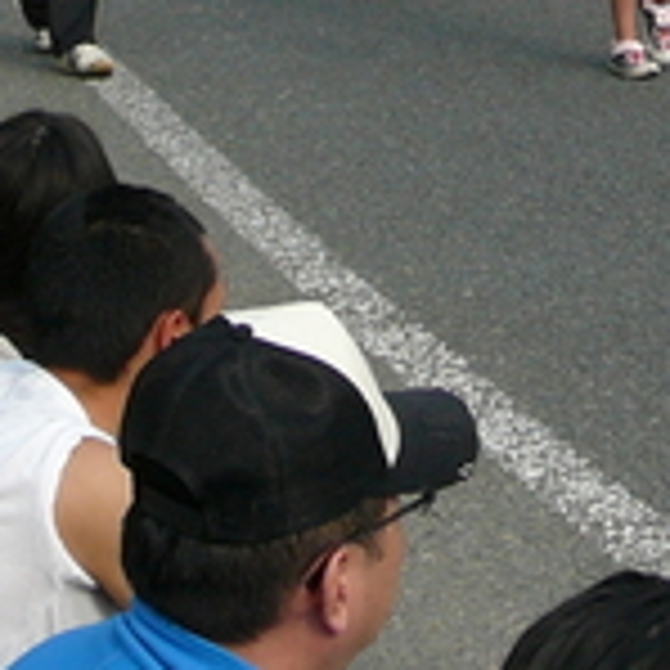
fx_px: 3898
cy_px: -297
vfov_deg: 9.6
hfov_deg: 9.6
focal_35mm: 178
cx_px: 886
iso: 100
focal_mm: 7
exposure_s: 1/800
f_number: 3.3
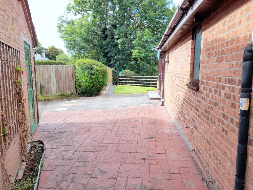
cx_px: 126
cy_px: 95
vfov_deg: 54.9
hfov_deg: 69.4
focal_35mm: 25
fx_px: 183
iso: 20
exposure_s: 1/160
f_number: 2
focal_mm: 4.6
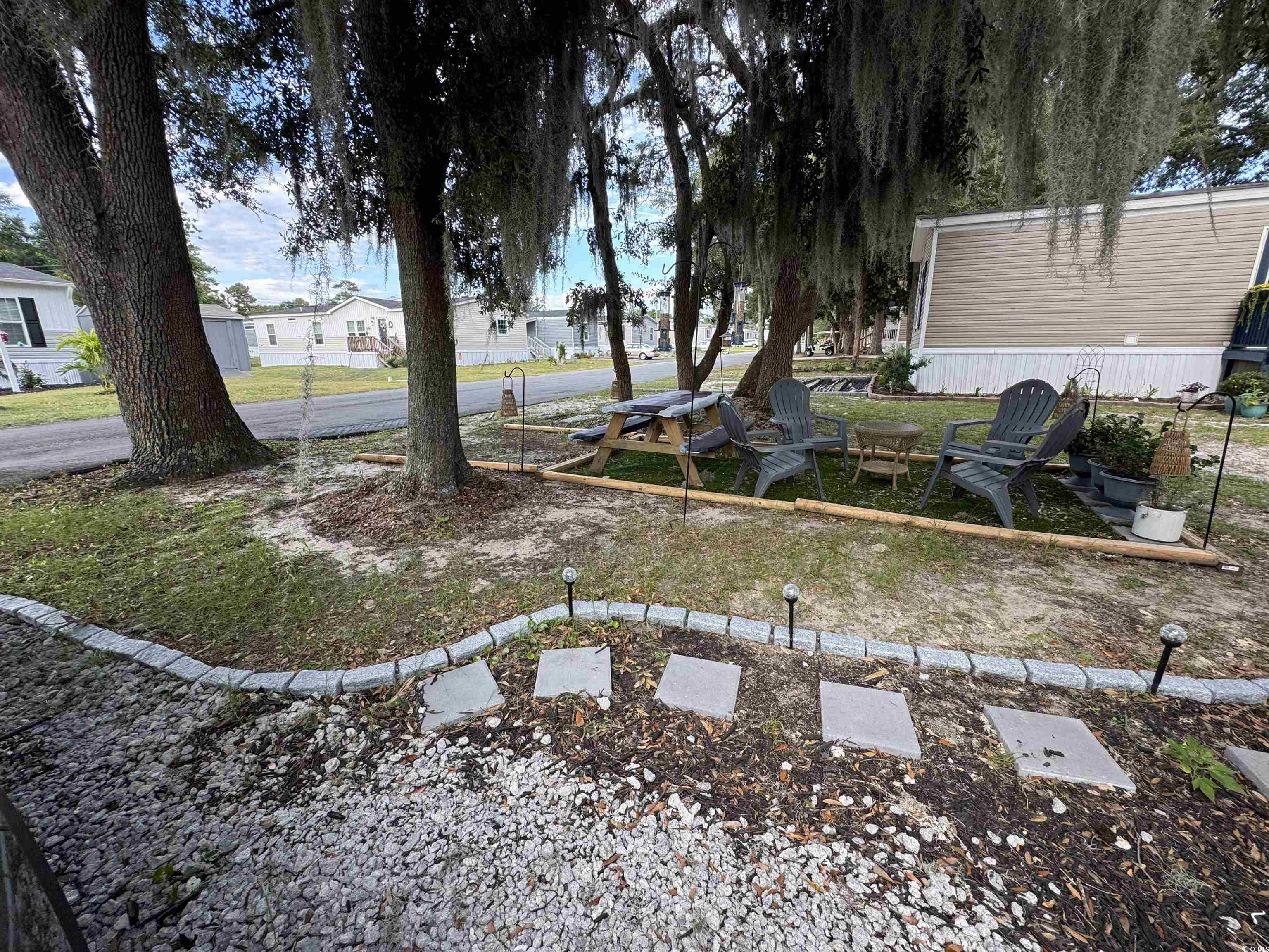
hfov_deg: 102.1
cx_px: 634
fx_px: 513
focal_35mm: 14
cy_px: 476
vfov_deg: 85.7
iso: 80
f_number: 2.2
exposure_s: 1/99
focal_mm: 2.22
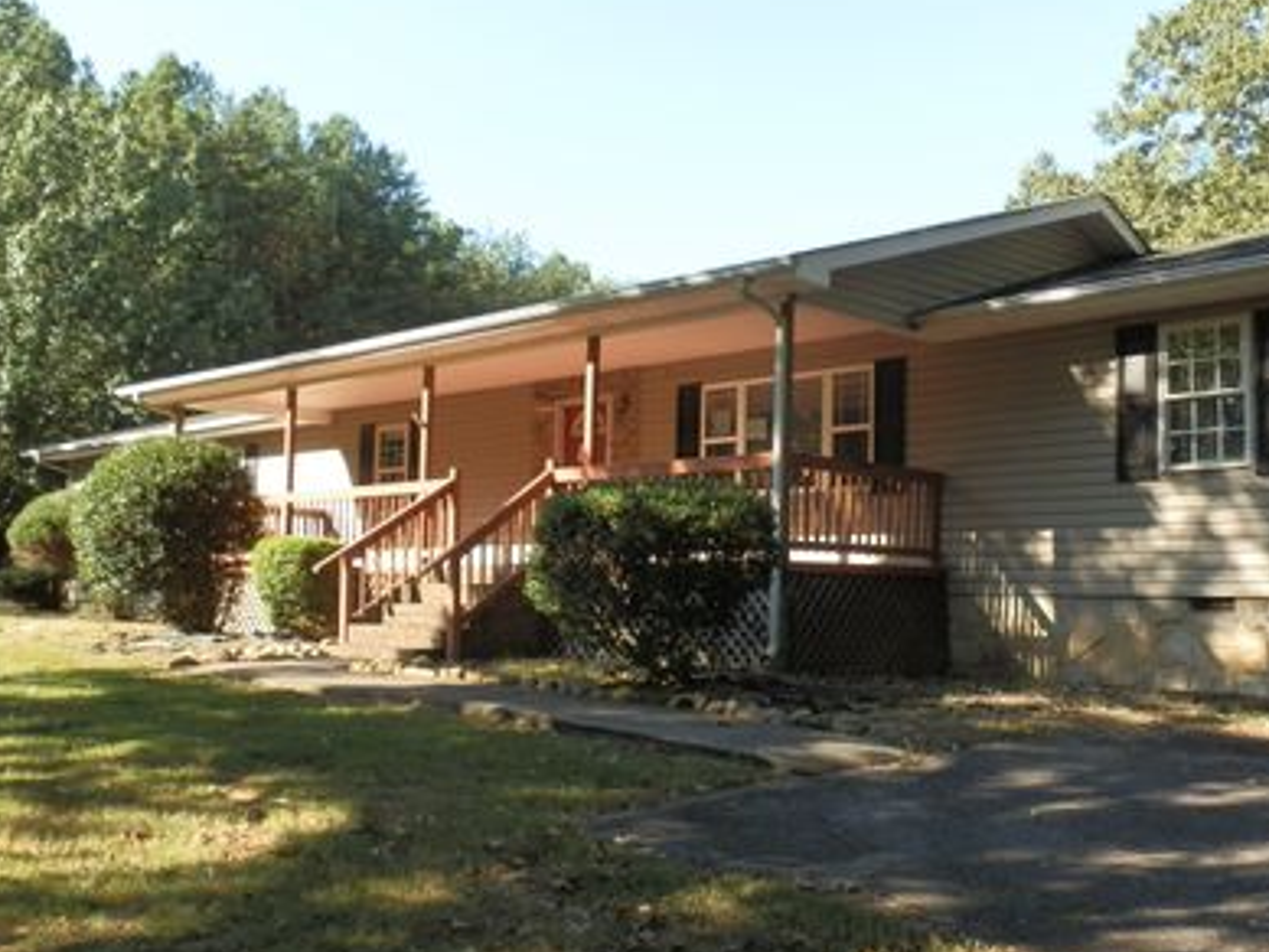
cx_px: 698
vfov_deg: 39.7
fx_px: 1320
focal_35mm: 36
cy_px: 513
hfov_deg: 51.3
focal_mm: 5
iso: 64
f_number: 3.1
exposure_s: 1/160
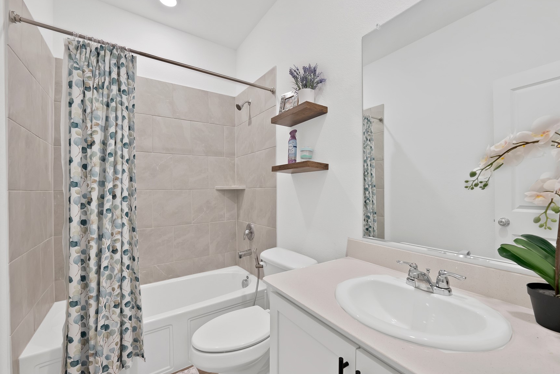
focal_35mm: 14
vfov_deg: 81.2
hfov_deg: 104.2
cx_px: 289
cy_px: 199
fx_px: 218
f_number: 9
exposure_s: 1/3
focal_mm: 12
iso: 640
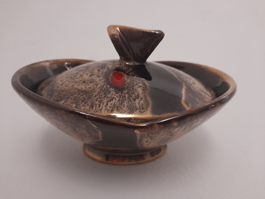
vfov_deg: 54.9
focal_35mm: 25
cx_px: 132
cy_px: 100
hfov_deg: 69.4
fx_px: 191
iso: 500
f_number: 2
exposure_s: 1/25
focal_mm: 4.6
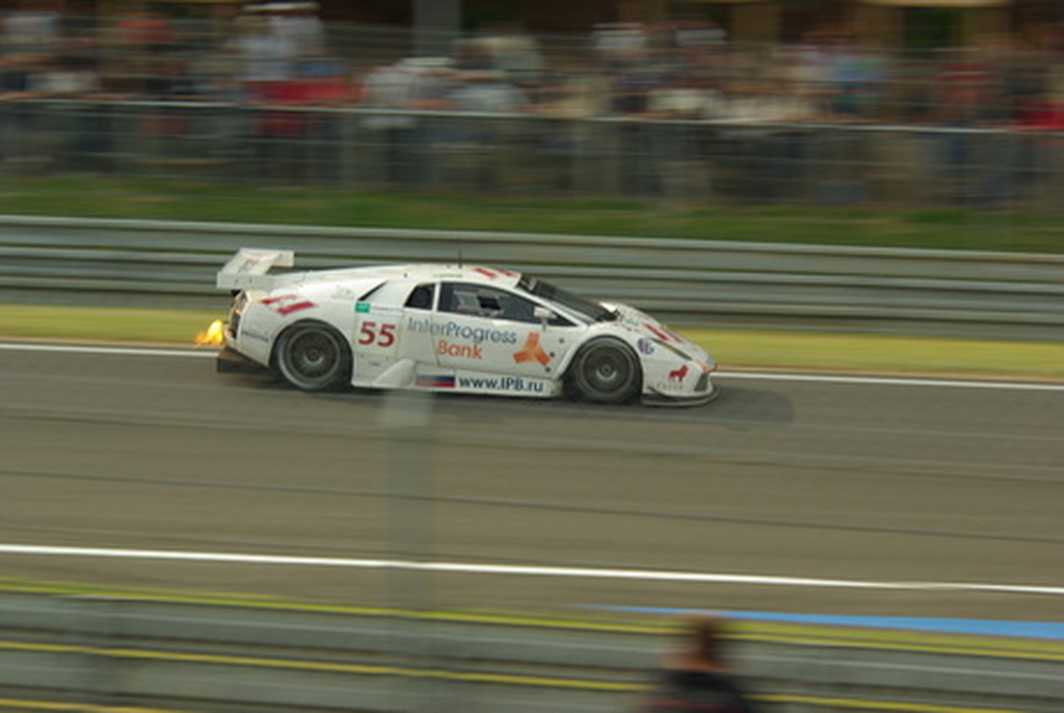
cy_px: 356
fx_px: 3995
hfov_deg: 15.2
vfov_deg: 10.2
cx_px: 532
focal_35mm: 135
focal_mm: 90
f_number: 8
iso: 100
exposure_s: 1/125
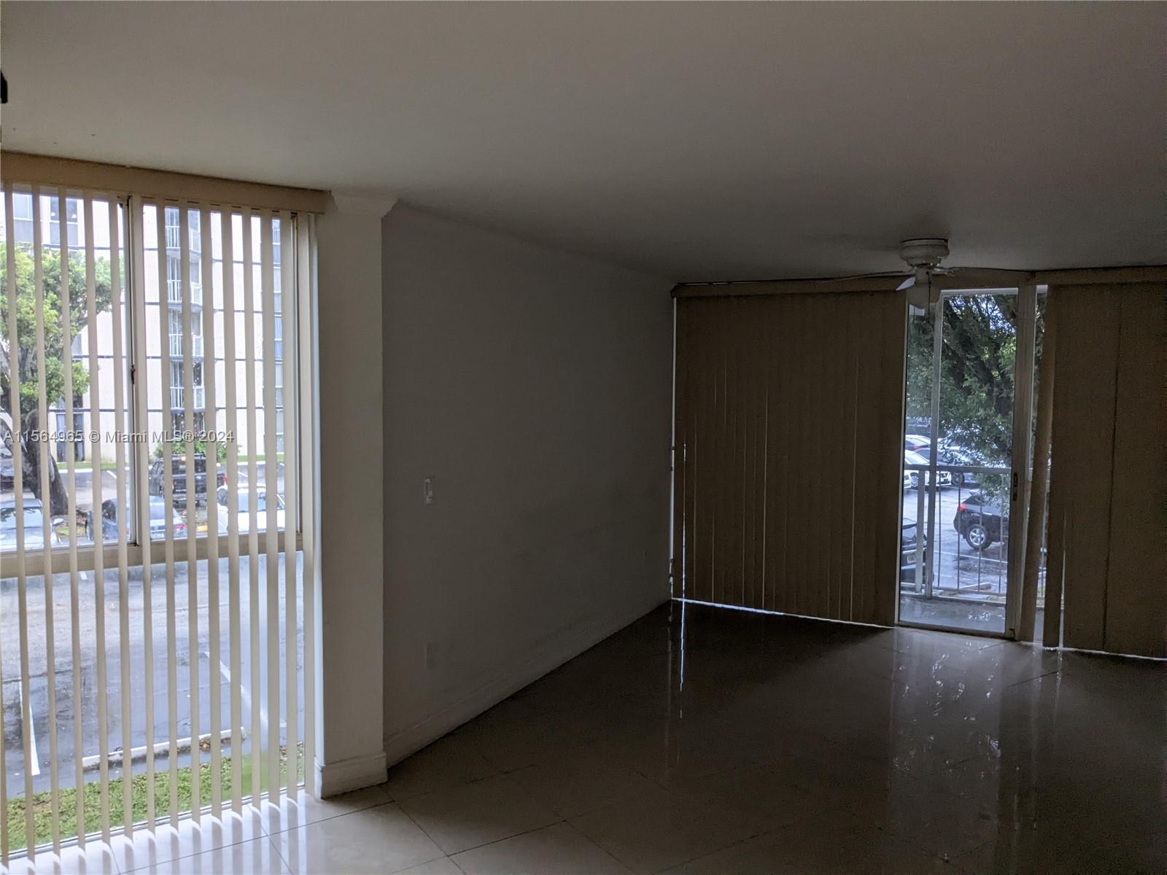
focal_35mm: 27
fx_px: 910
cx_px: 584
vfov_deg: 51.4
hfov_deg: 65.3
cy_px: 438
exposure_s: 1/120
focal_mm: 4.38
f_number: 1.73
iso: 534
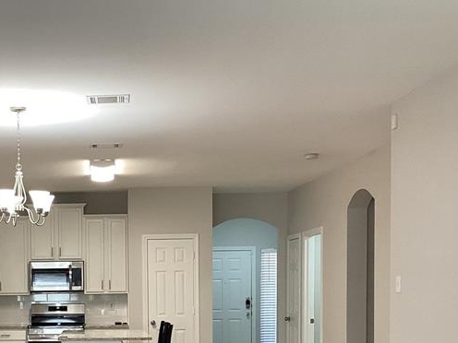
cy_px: 324
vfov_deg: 22.3
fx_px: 847
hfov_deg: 29.4
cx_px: 76
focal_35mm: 64
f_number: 2.4
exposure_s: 1/60
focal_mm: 3.3
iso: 100
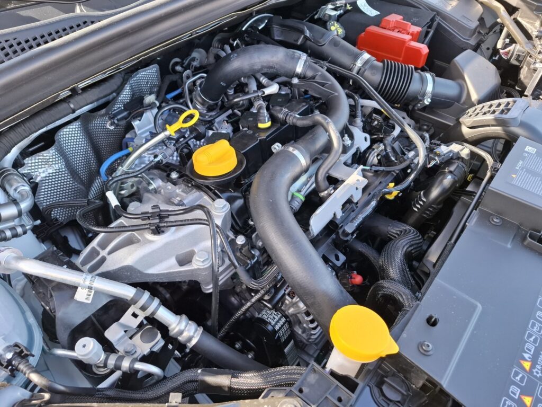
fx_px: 360
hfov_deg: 73.9
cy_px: 204
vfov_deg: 58.9
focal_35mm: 23
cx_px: 271
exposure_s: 1/126
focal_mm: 5.54
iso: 50
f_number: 1.8
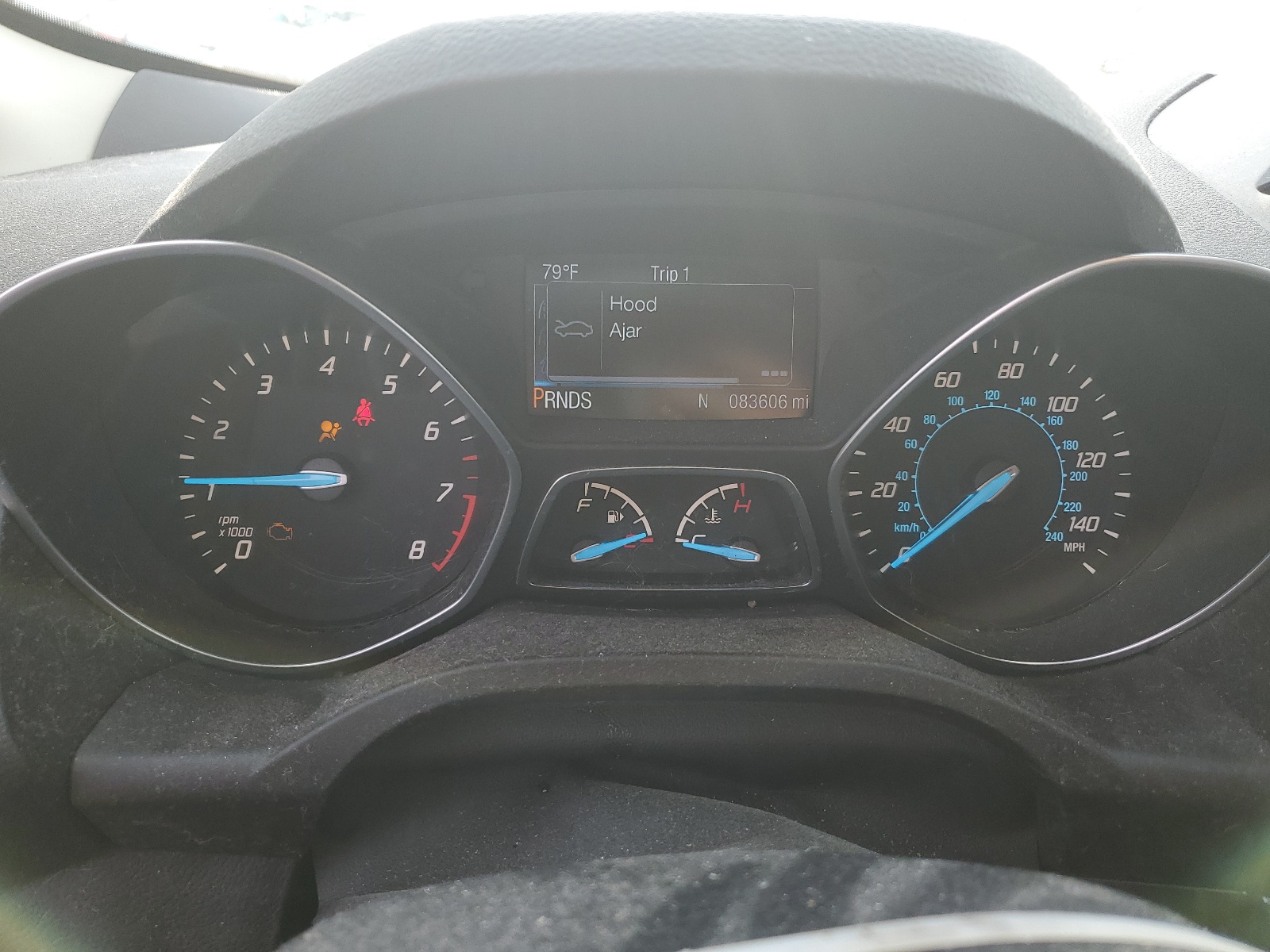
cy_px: 476
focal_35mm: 26
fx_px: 954
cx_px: 635
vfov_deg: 53.1
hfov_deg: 67.3
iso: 50
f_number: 1.5
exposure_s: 1/303
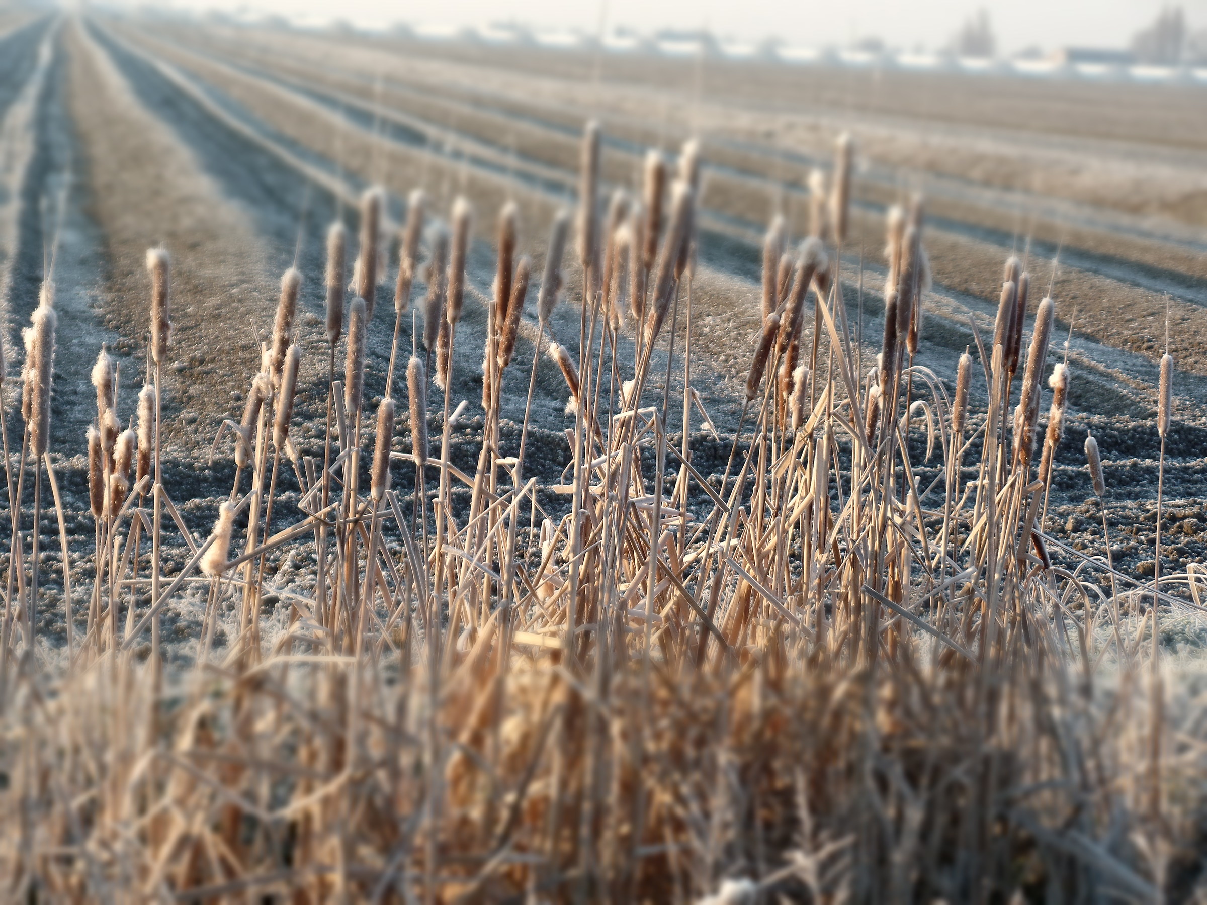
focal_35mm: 114
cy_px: 452
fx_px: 3975
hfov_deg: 17.3
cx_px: 604
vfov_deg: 13.0
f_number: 4
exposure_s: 1/180
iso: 80
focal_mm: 20.3
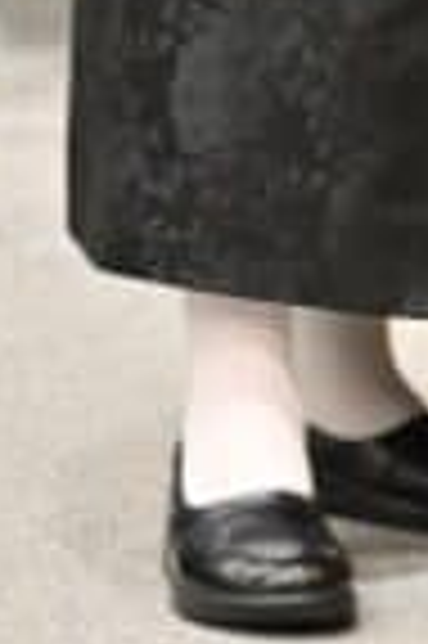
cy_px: -856
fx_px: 11530
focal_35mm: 645
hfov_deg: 2.1
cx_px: 1480
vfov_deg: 3.2
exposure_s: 1/250
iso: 500
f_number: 2.8
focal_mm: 90
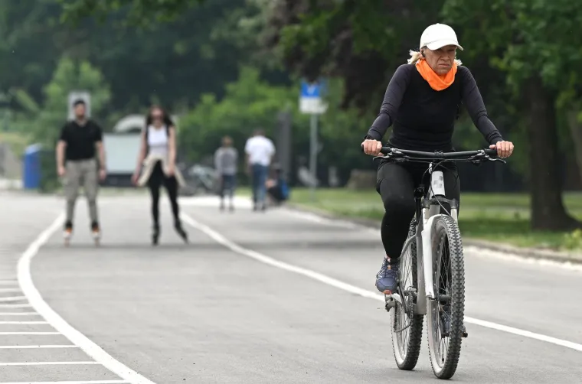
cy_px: 192
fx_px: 3224
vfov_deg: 6.8
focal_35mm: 200
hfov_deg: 10.3
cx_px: 291
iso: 400
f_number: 4.5
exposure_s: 1/2500
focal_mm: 200
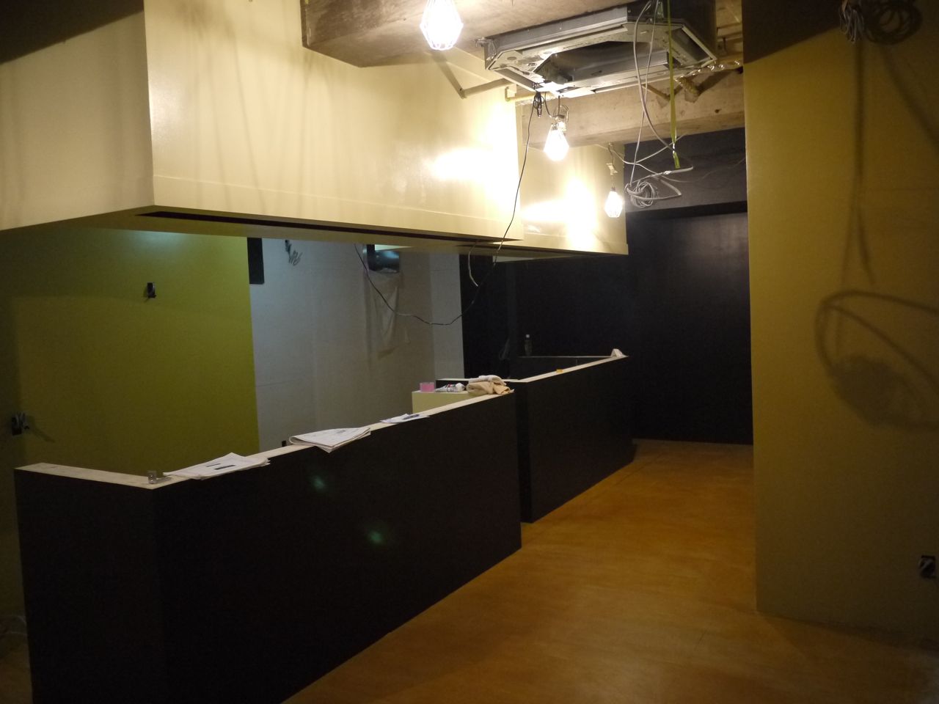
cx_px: 470
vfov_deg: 49.7
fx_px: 760
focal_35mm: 28
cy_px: 352
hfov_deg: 63.4
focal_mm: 14
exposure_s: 1/125
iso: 800
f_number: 2.5
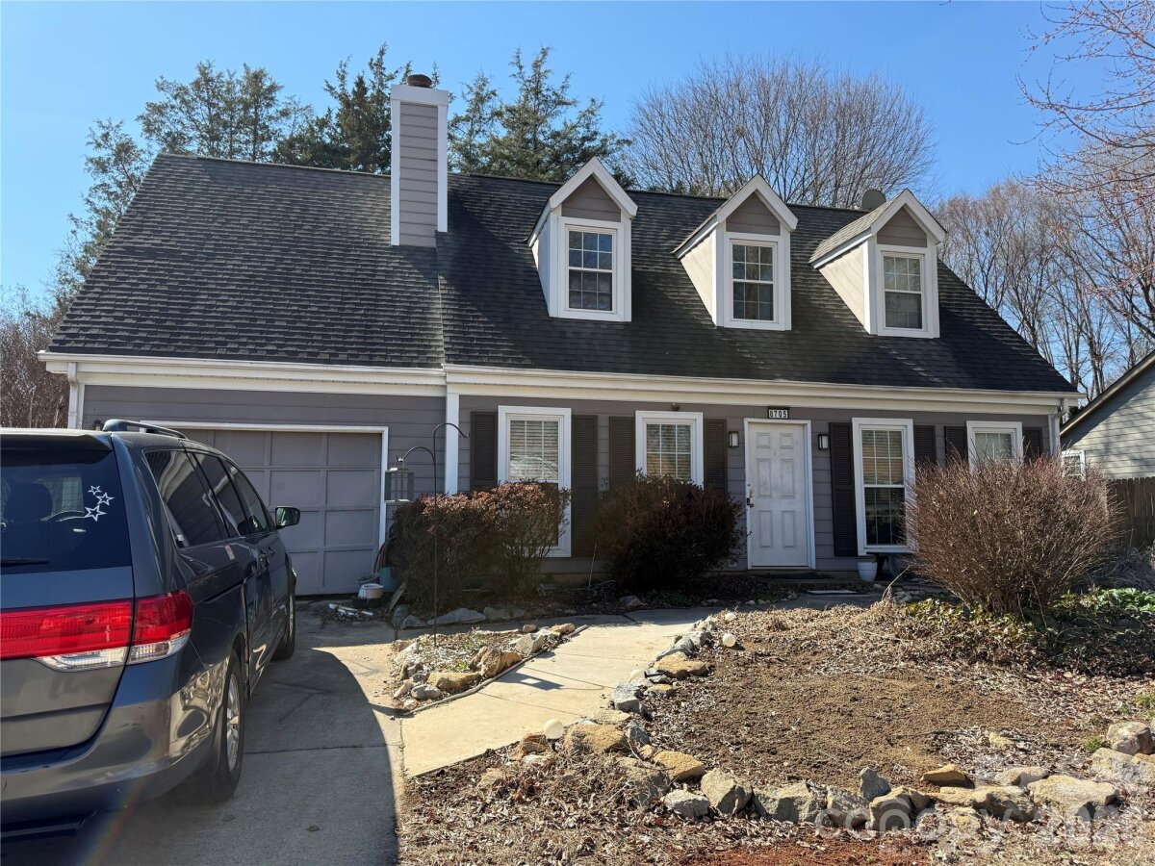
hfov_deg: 71.6
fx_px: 801
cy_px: 433
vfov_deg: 56.8
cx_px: 578
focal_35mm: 24
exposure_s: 1/2525
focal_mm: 6.76
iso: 100
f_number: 1.78
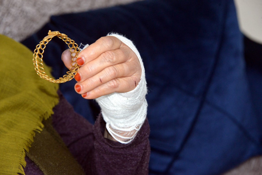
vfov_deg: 10.2
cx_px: 131
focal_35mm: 135
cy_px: 88
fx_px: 983
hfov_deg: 15.2
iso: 5000
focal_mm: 135
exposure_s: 1/160
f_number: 8
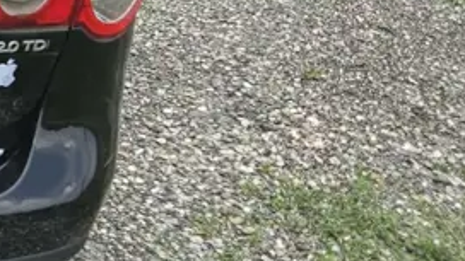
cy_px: -3
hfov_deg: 20.0
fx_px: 1134
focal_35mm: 92
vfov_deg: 13.0
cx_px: -231
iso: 25
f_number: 1.8
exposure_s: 1/583
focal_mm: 5.4
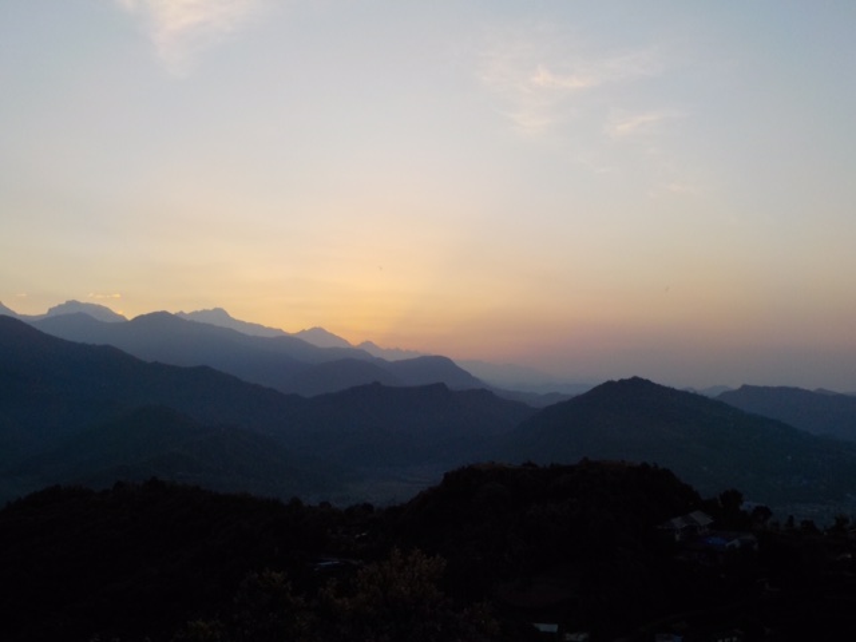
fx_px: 940
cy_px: 321
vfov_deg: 37.7
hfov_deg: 49.0
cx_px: 428
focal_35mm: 38
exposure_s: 1/160
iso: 125
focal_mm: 5.2
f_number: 3.7
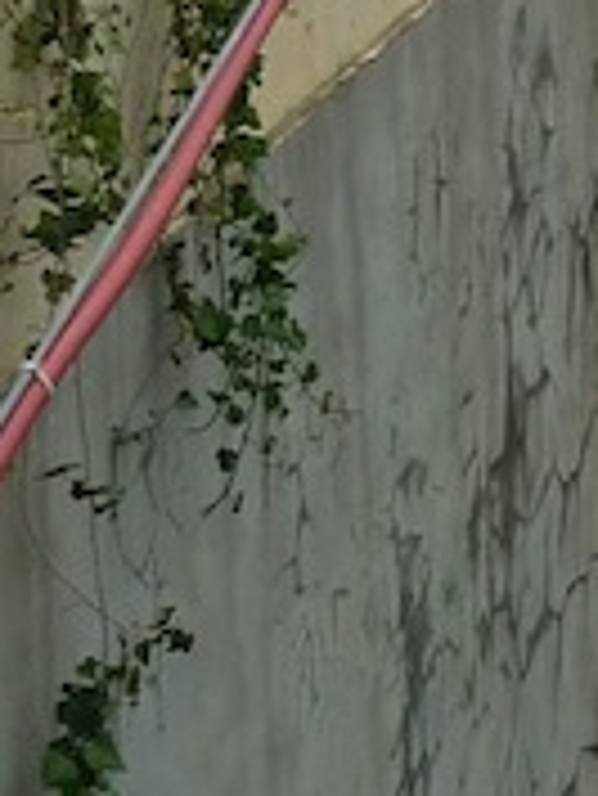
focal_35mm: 211
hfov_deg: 6.6
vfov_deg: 9.2
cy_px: -353
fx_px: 4854
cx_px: 1542
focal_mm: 5.5
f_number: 2.8
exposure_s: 1/400
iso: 80
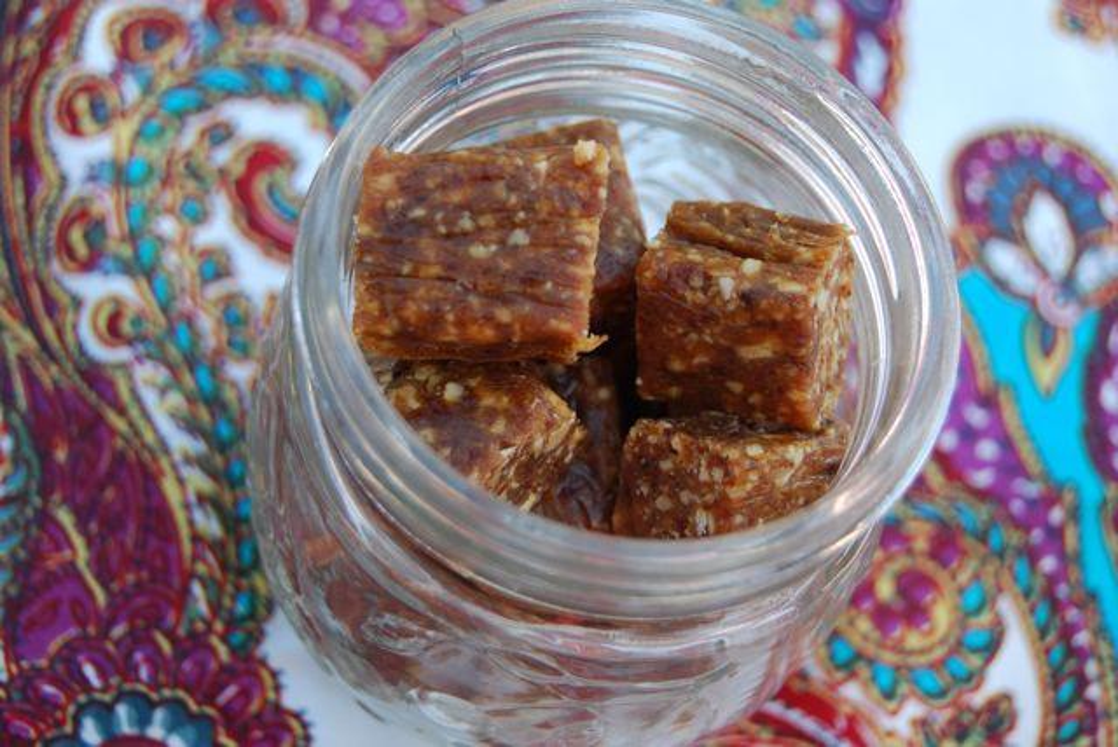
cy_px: 374
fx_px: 2238
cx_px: 559
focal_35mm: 72
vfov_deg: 19.0
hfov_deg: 28.0
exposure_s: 1/125
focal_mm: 48
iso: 180
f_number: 5.6
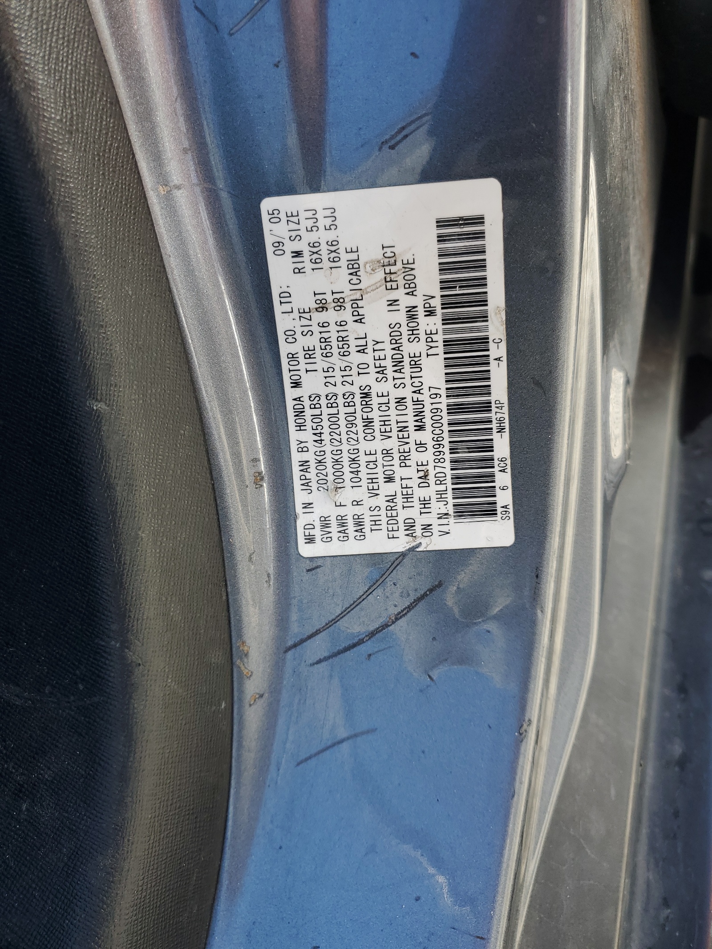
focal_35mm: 26
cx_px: 356
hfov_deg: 53.1
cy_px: 474
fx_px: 713
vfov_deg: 67.3
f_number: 1.5
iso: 50
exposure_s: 1/455
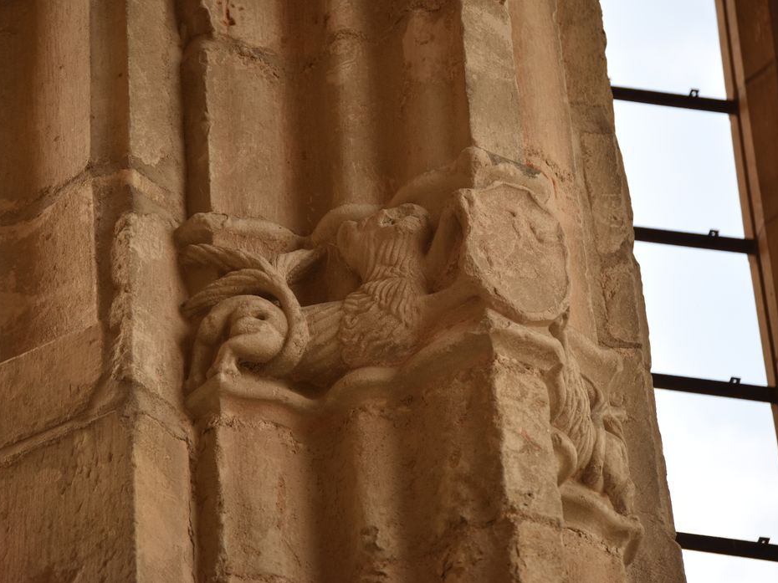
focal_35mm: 204
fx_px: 4573
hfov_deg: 9.7
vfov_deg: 7.3
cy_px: 292
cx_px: 351
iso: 400
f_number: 5
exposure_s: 1/400
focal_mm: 125
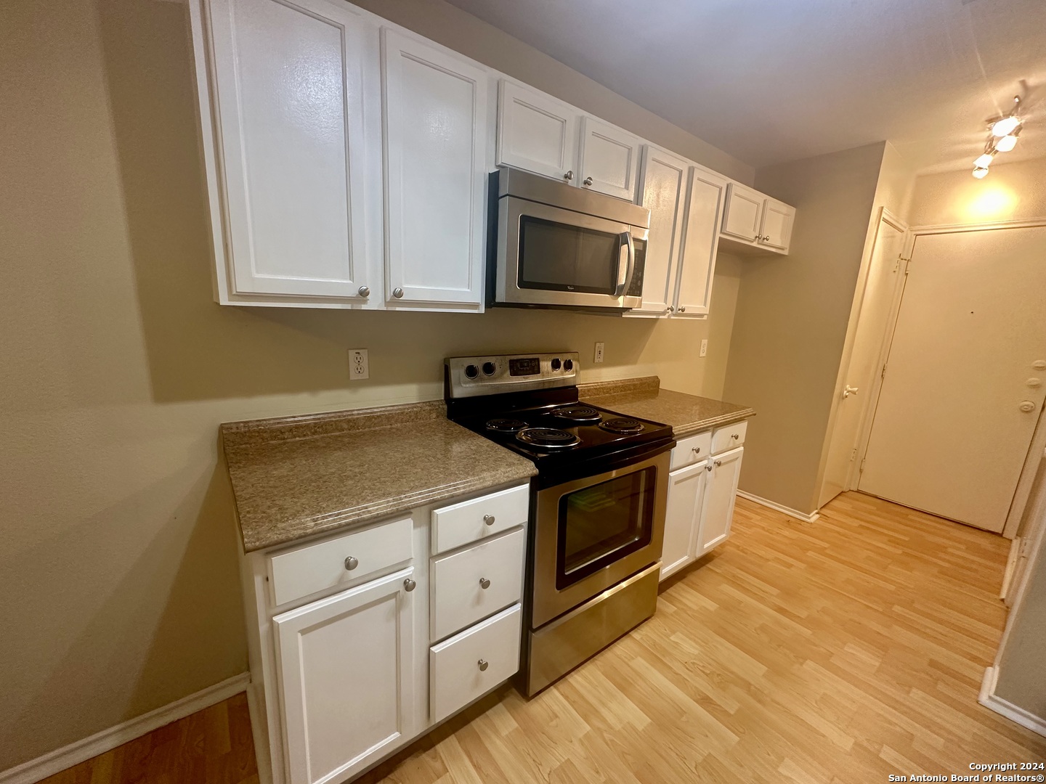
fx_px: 423
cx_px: 523
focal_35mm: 14
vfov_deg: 85.7
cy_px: 392
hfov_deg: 102.1
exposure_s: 1/60
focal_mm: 2.22
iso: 250
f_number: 2.2
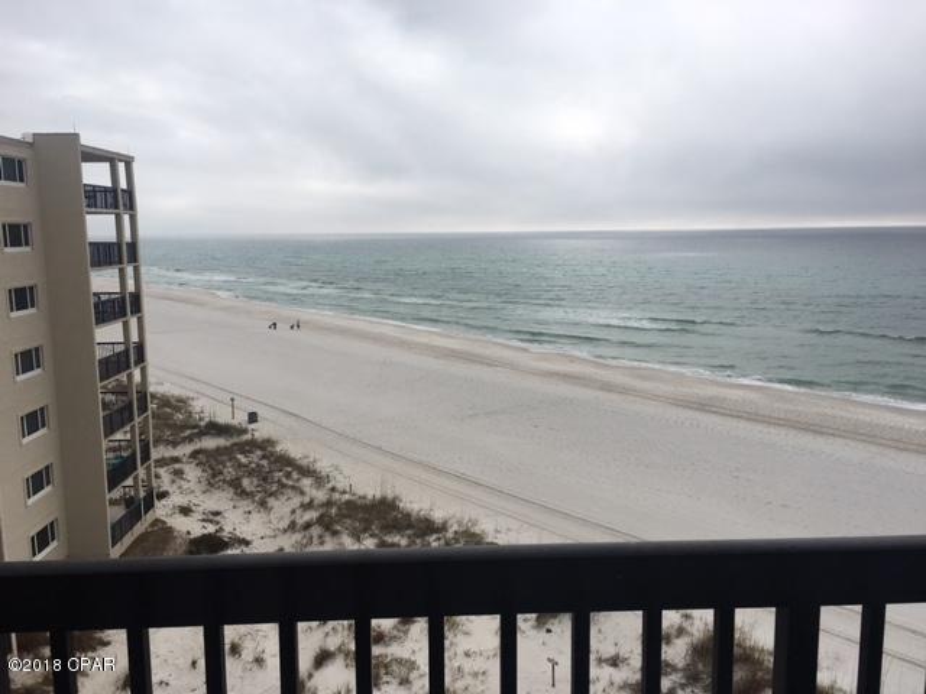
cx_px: 463
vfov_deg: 48.2
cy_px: 347
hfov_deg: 61.7
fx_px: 776
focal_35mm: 29
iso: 25
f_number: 2.2
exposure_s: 1/3663
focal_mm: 4.15
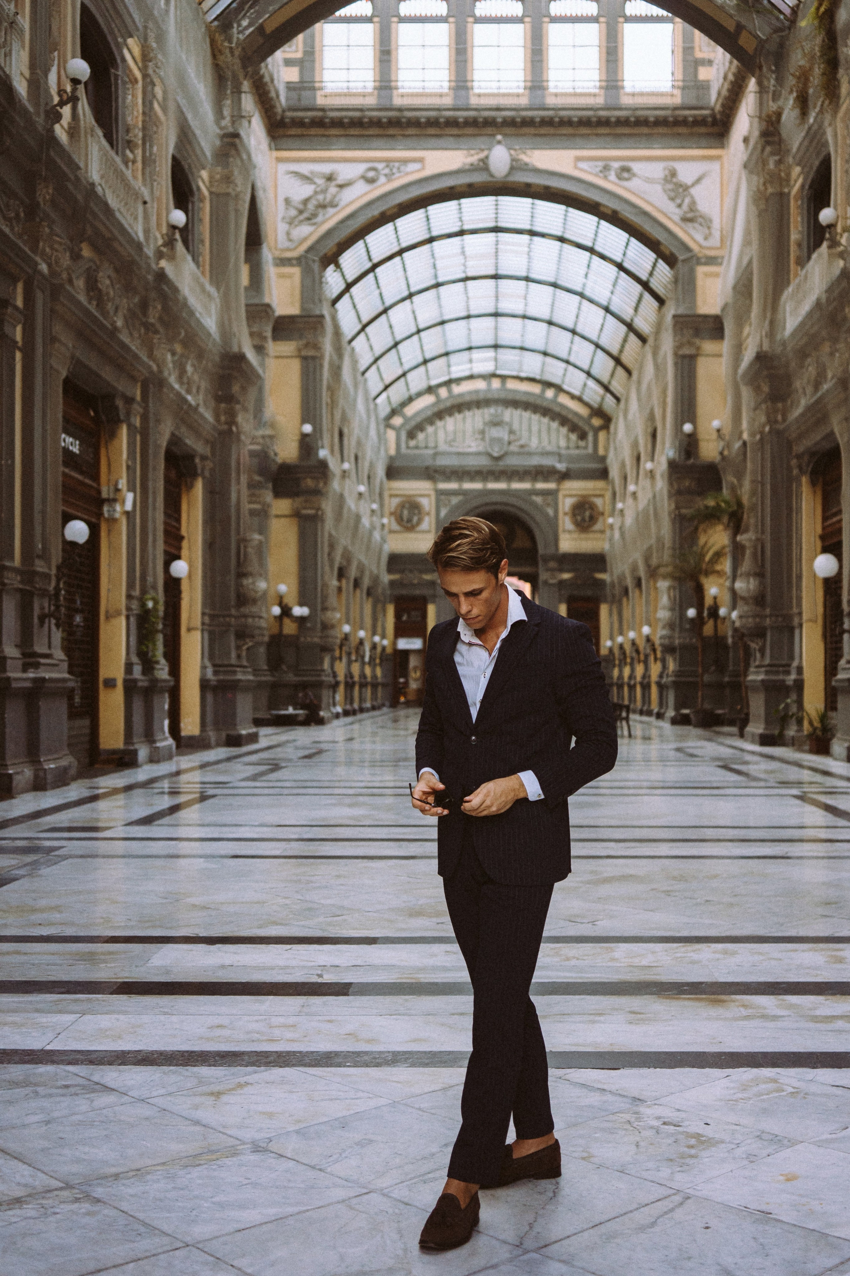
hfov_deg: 37.9
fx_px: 1239
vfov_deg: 54.4
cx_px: 425
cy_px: 638
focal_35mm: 35
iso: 1250
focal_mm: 35
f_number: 2.8
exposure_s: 1/125
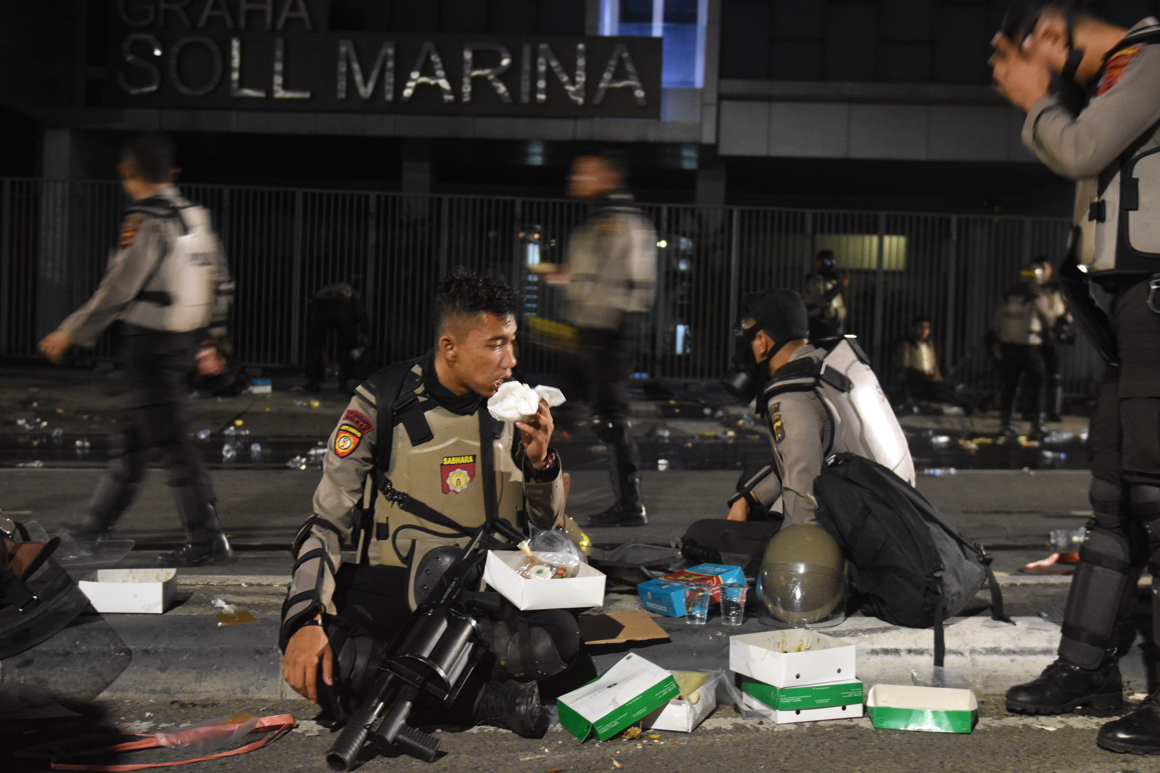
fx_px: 1547
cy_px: 386
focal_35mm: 48
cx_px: 580
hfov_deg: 41.1
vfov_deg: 28.1
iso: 3200
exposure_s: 1/13
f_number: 2.8
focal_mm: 32
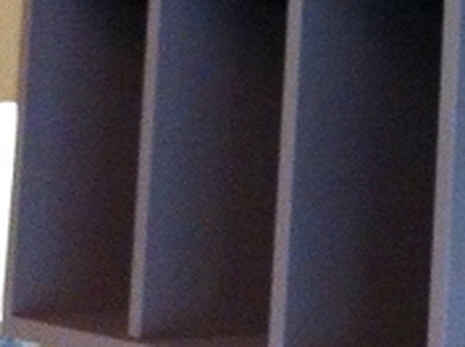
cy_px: -158
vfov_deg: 8.2
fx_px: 2386
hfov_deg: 10.6
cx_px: 770
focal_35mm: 178
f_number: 2.8
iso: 250
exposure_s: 1/15
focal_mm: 3.85
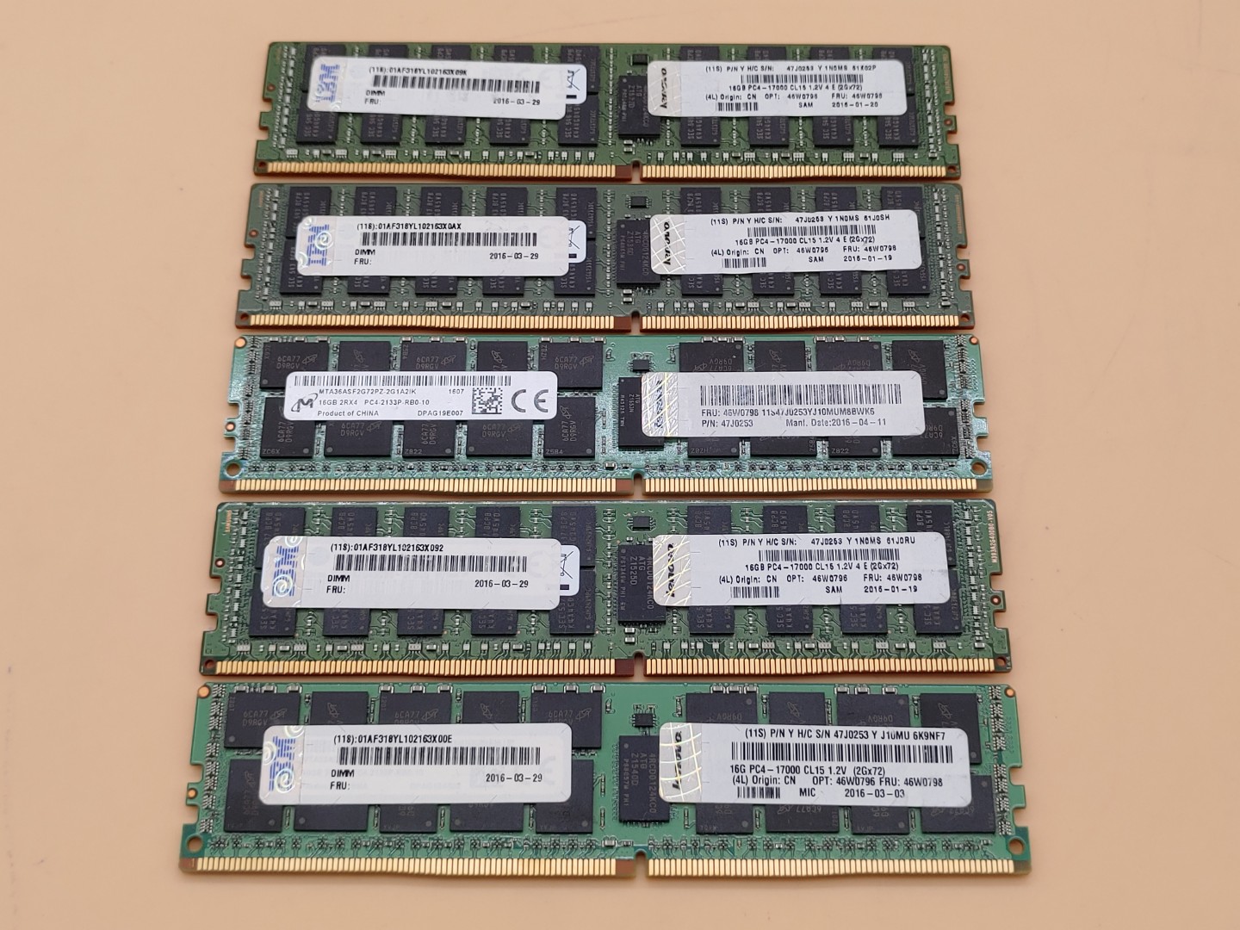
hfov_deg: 41.2
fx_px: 1648
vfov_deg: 31.5
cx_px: 620
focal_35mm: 46
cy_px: 465
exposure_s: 1/120
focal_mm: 4.36
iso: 50
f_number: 1.8
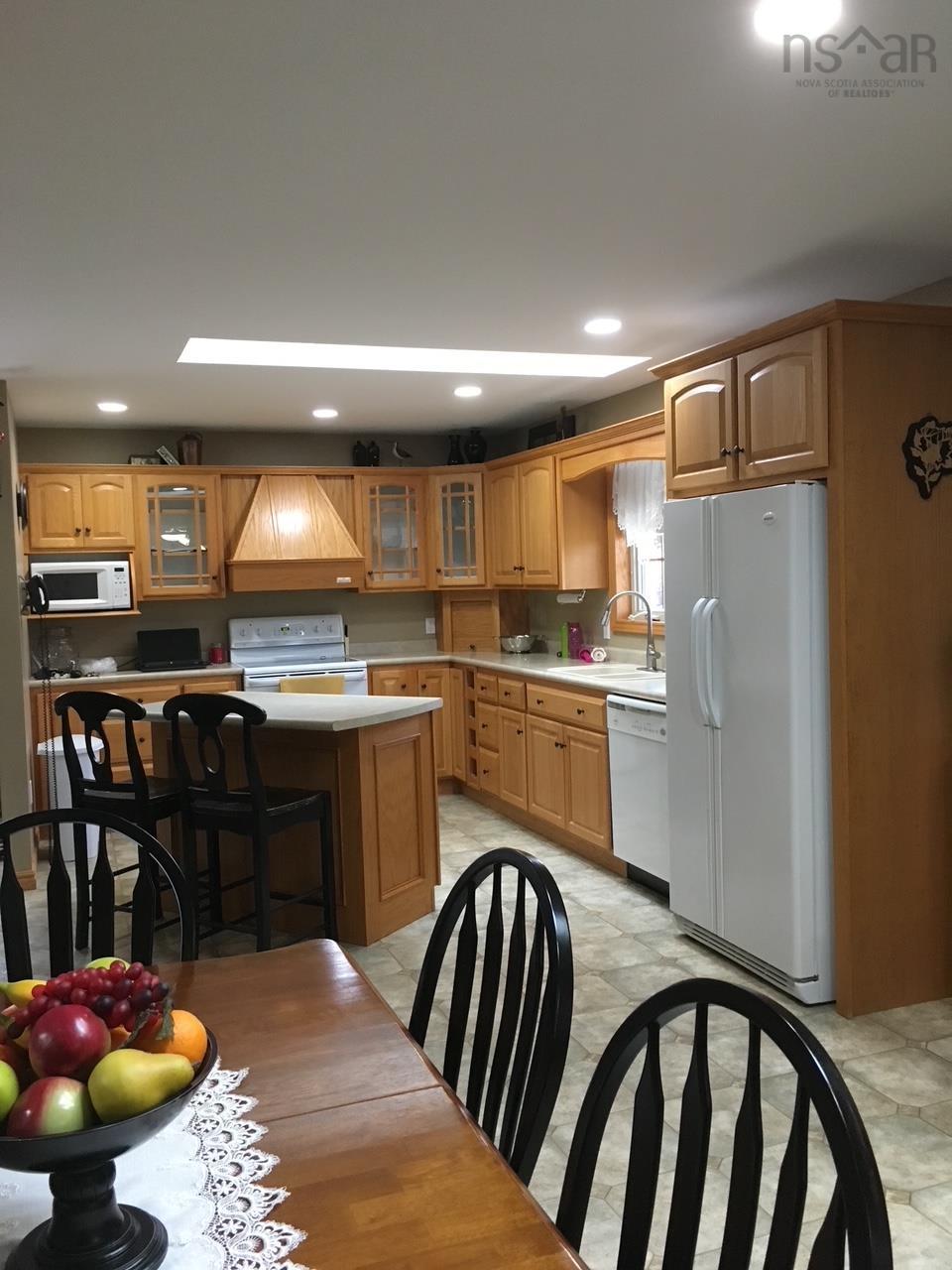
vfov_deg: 61.7
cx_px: 476
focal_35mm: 29
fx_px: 1063
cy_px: 635
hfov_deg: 48.2
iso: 160
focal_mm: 4.15
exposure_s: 1/30
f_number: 2.2
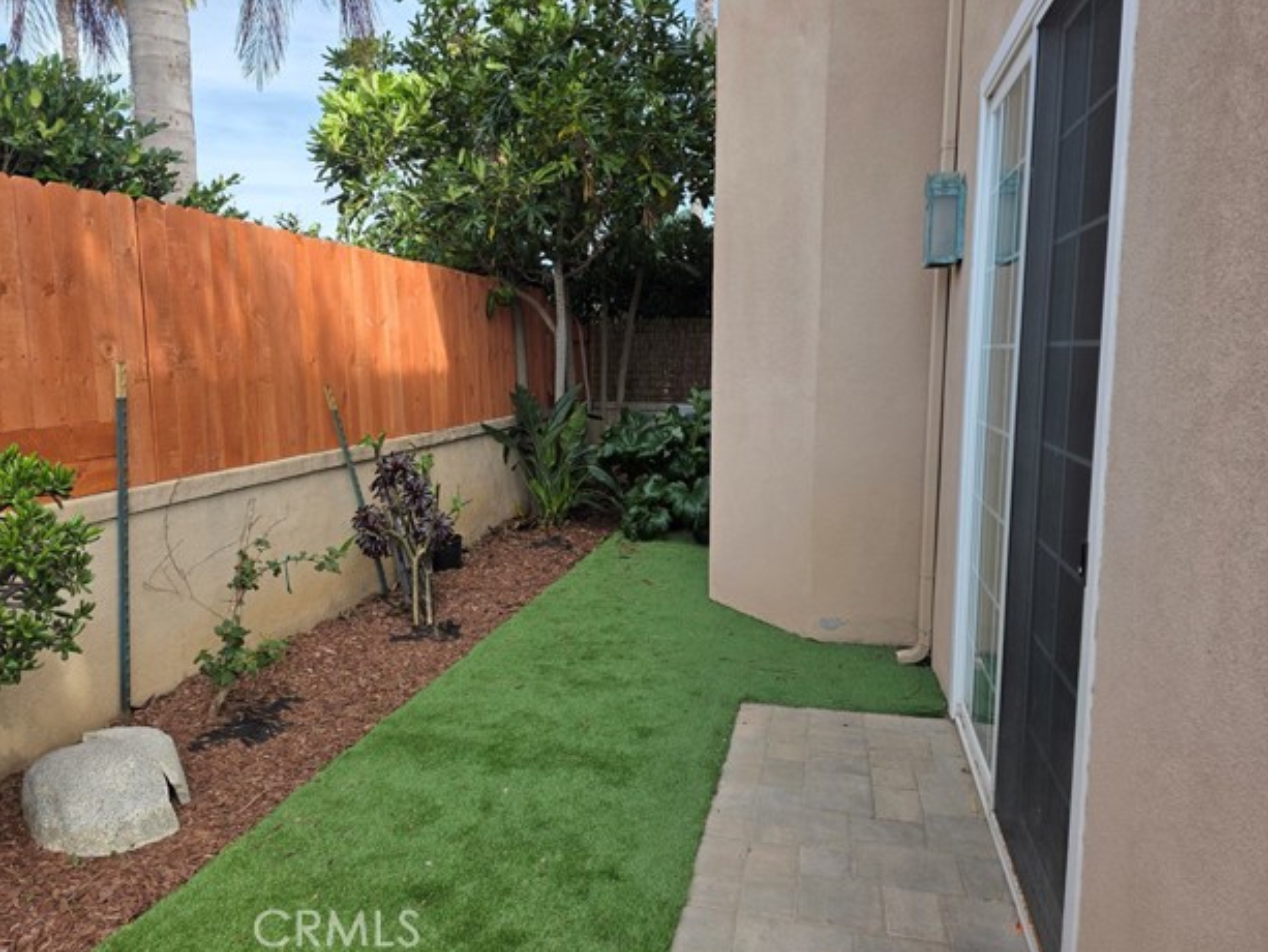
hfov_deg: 71.6
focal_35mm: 24
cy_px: 462
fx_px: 879
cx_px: 621
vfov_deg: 56.8
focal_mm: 6.3
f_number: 1.7
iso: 80
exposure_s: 1/2327
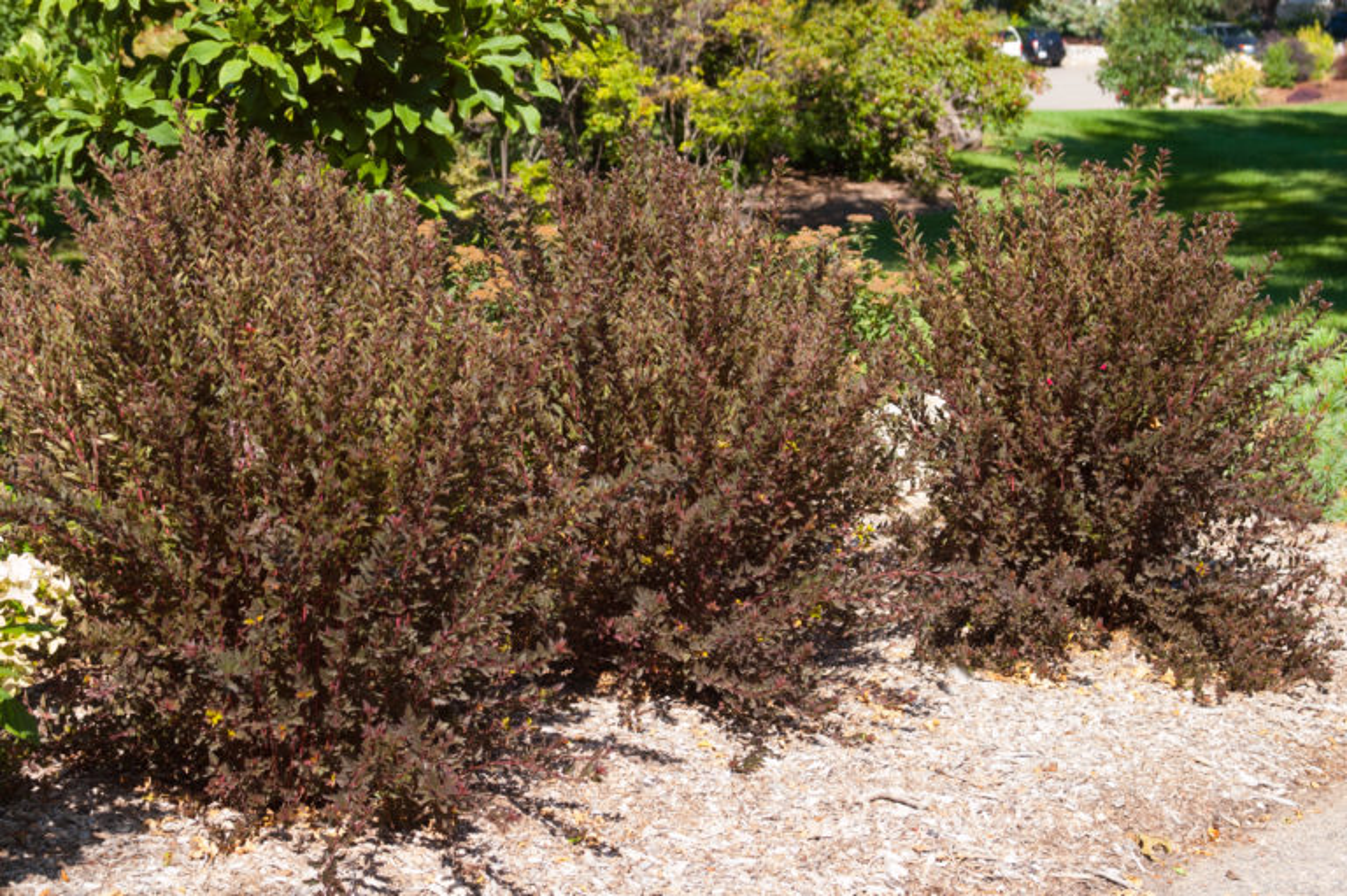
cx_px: 674
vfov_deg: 17.5
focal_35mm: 78
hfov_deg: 26.0
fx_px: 2917
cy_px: 448
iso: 200
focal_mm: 52
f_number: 7.1
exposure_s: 1/160
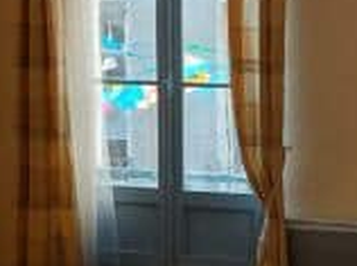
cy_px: 282
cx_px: 319
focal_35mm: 73
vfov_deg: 19.4
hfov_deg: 25.9
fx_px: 752
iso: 100
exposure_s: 1/50
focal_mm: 5.23
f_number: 1.8
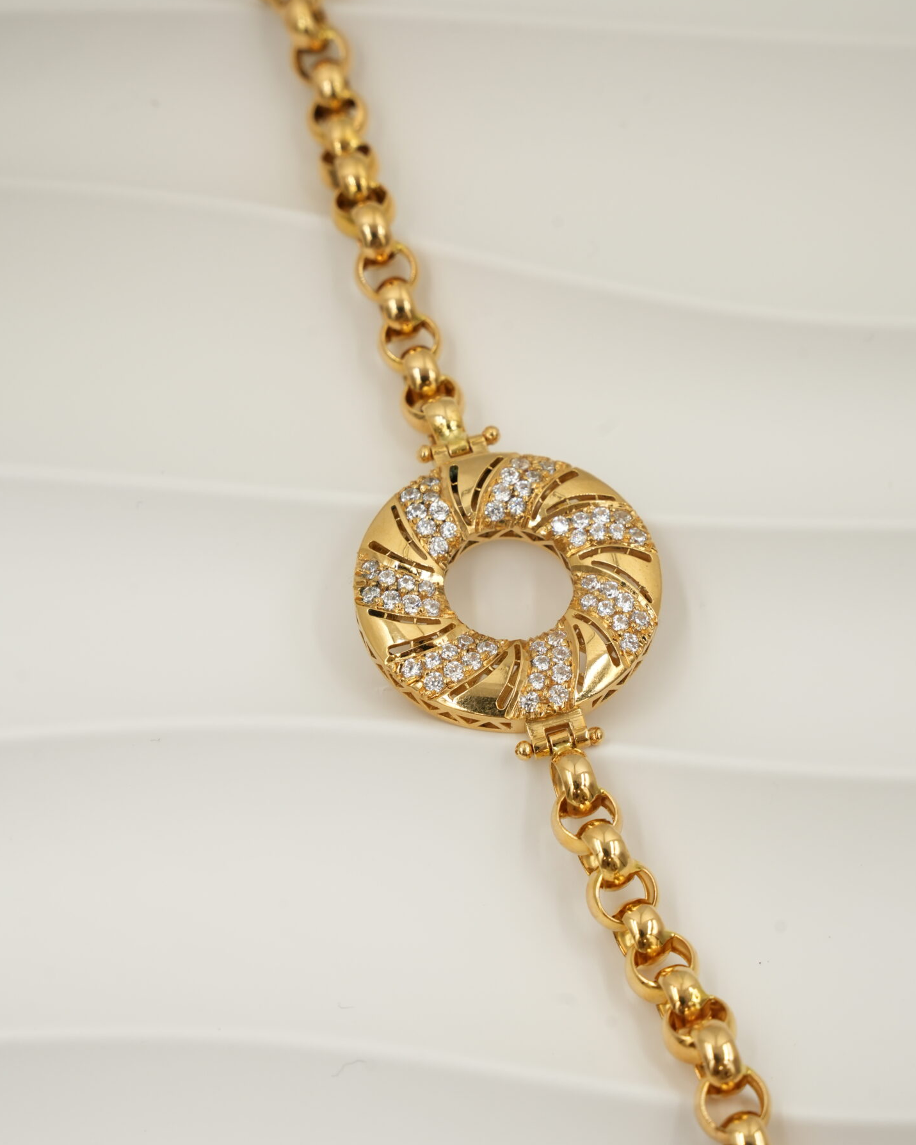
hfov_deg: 16.4
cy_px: 548
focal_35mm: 94
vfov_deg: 20.4
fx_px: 3186
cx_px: 509
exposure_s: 1/125
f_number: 11
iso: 640
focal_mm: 70
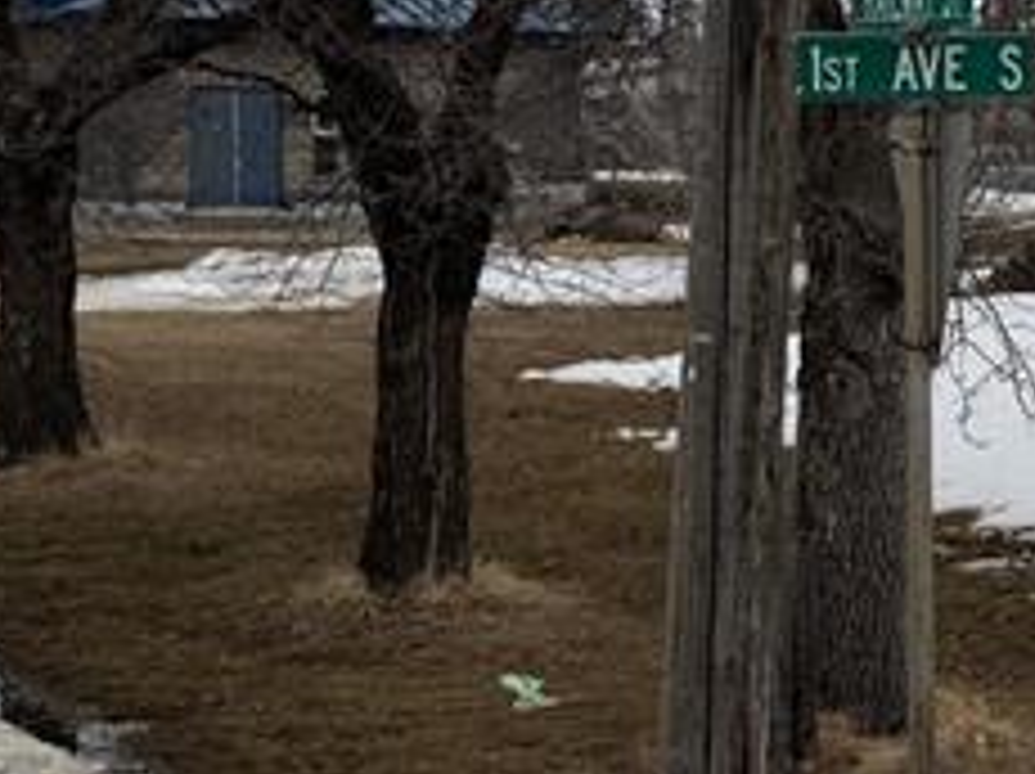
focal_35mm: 107
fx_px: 3196
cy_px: 346
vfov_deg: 13.8
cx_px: 1048
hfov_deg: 17.9
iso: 80
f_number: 1.78
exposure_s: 1/7937
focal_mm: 6.76
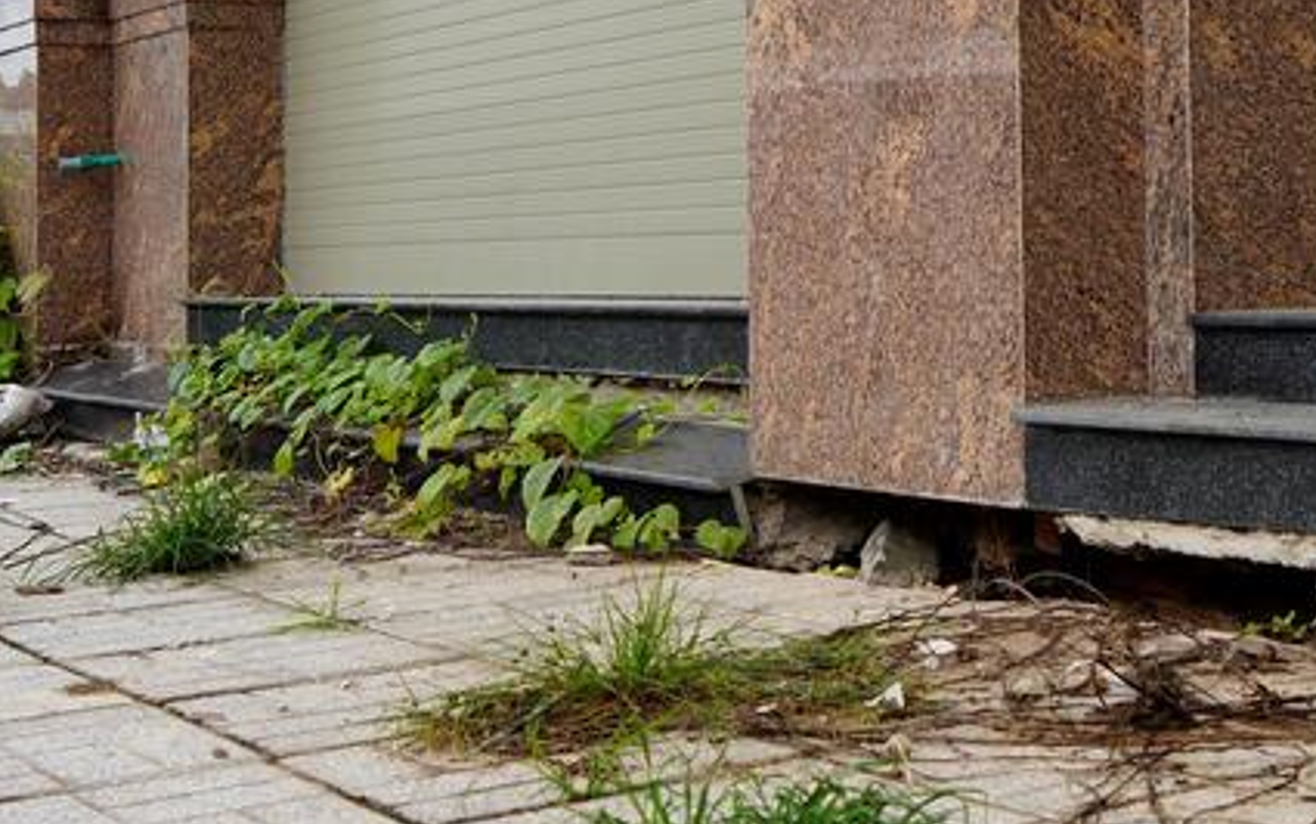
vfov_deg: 18.7
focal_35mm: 69
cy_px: 147
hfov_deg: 29.4
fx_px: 2476
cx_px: 960
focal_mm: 24
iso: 100
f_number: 5
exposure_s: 1/200
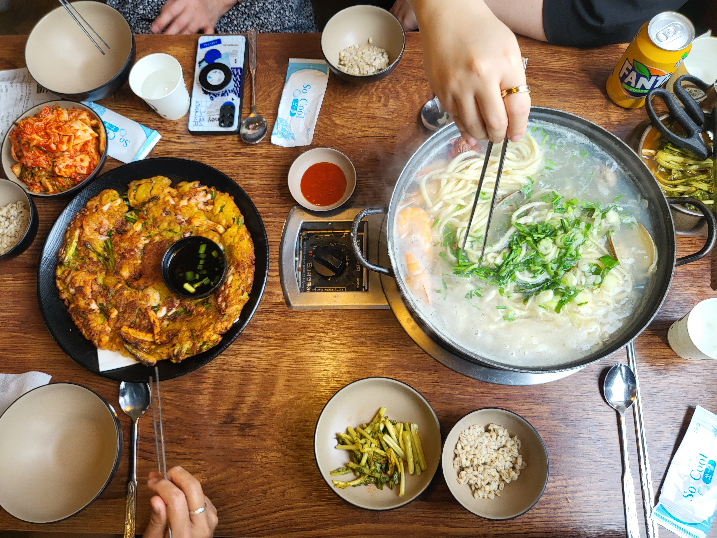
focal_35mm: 26
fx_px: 539
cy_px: 269
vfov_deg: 53.1
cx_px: 358
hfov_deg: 67.3
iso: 50
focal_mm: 4.25
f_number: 1.8
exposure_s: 1/126
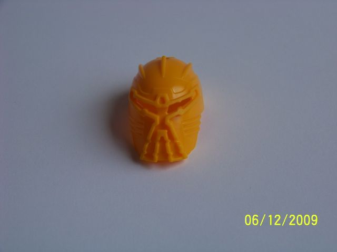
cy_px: 126
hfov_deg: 25.0
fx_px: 759
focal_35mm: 78
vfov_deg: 18.9
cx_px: 168
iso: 66
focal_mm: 13.2
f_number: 3.2
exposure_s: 1/640
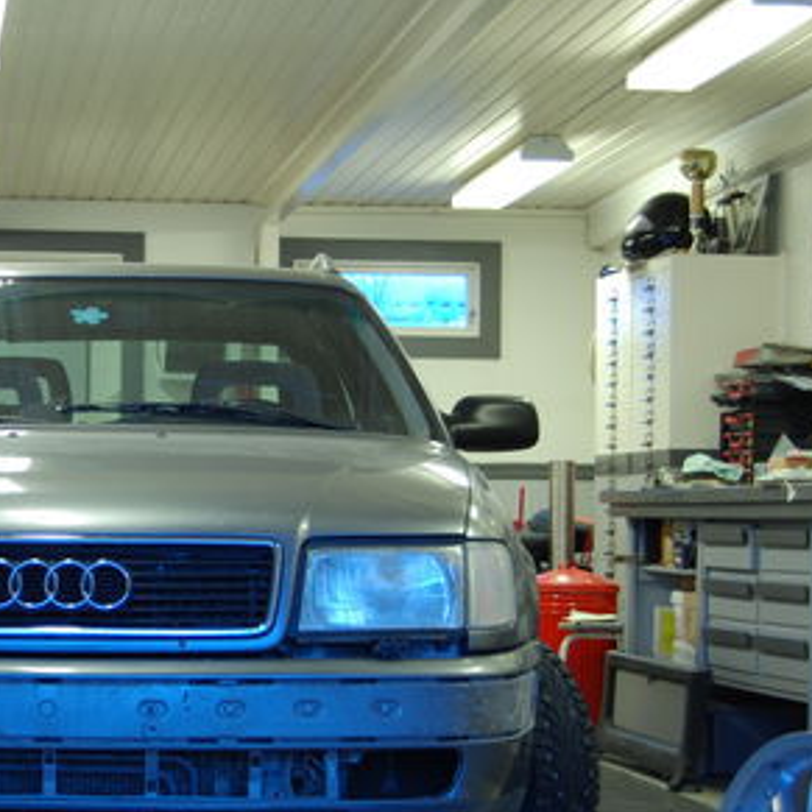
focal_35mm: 98
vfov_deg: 17.7
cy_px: 494
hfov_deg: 17.4
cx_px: 22
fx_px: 2599
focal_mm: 35
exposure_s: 1/8
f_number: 4.8
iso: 200
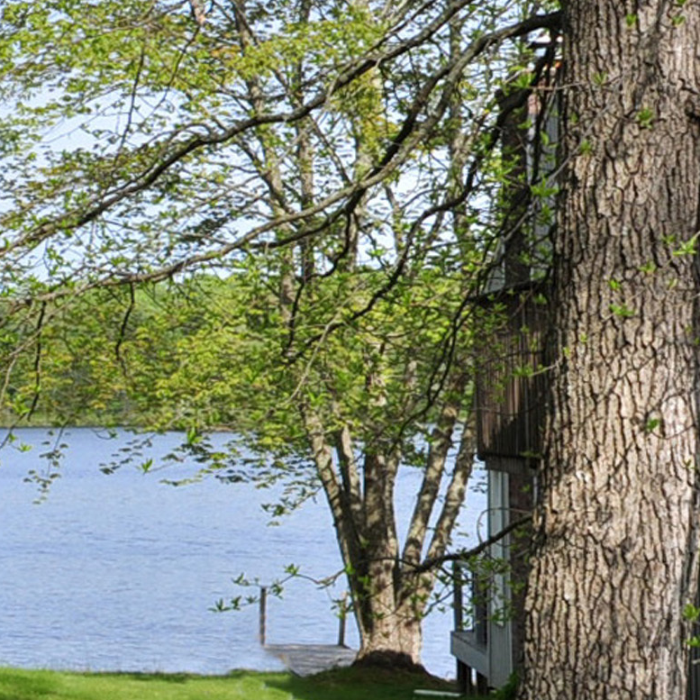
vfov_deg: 18.3
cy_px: 413
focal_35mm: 95
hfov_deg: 15.7
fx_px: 2173
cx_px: -550
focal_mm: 20
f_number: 8
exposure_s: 1/500
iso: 250
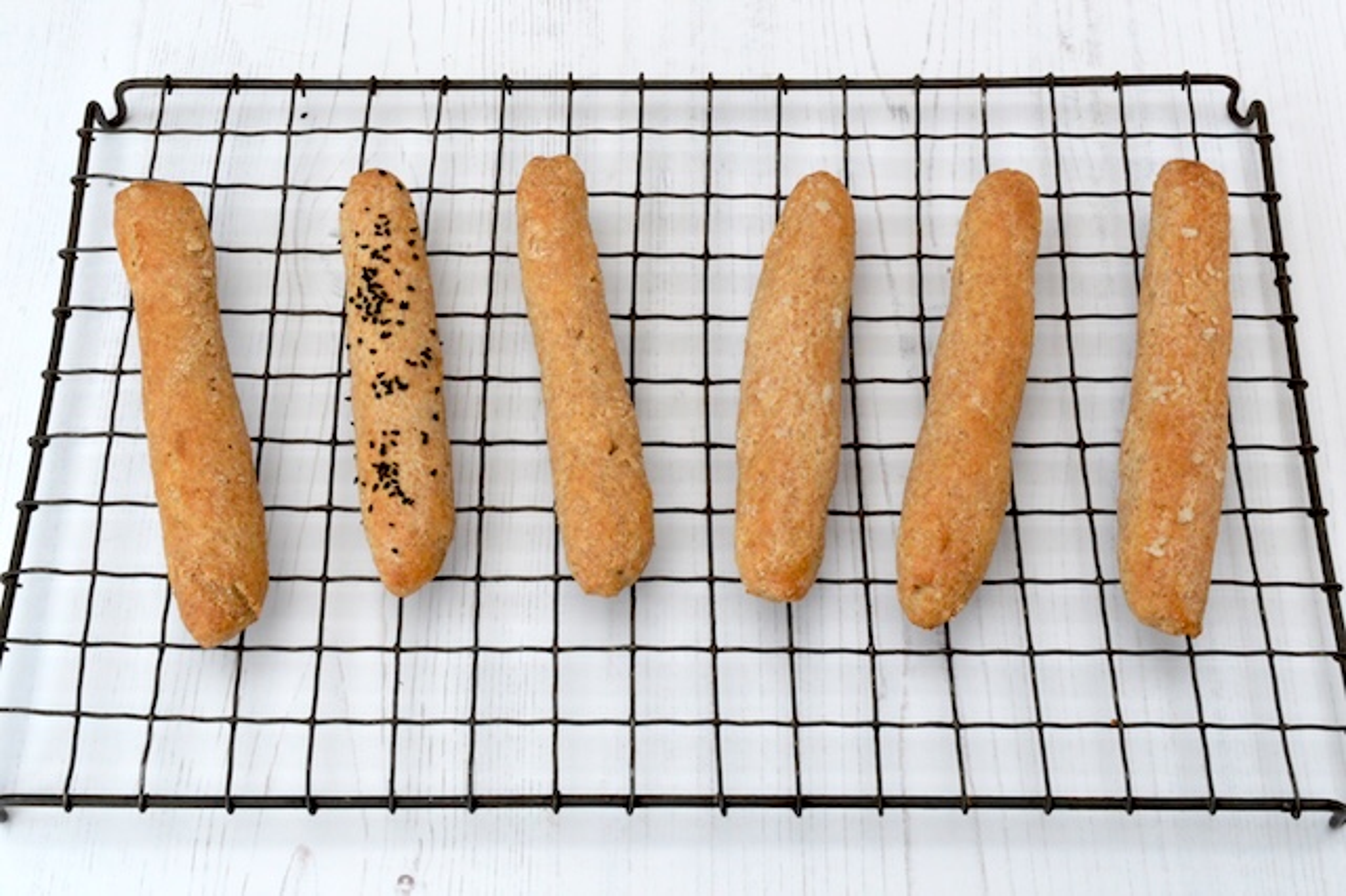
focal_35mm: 54
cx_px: 673
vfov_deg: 25.0
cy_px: 448
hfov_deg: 36.9
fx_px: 2018
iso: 1600
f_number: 32
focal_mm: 36
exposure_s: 1/100
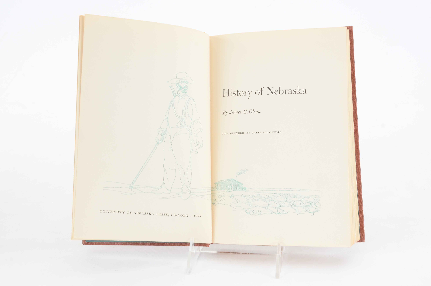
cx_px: 216
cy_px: 143
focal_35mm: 48
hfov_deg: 41.2
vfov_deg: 28.0
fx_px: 573
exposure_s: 1/80
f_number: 11
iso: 400
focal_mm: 32
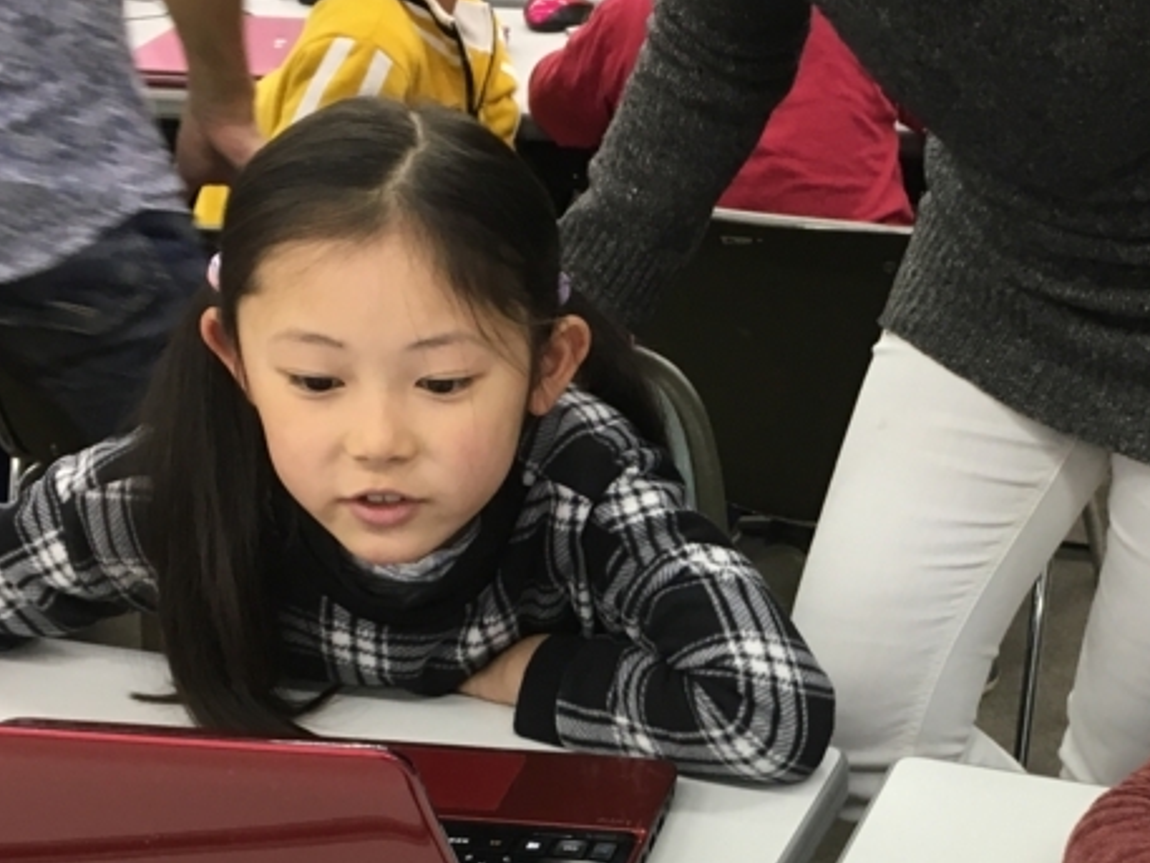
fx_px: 2160
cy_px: 760
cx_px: 861
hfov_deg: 29.4
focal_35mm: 65
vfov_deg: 22.1
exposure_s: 1/30
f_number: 2.2
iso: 64
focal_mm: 4.15
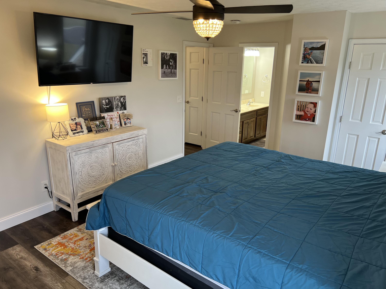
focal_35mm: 26
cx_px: 193
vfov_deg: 53.1
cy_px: 144
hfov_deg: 67.3
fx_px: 290
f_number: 1.5
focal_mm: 5.7
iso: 64
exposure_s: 1/60
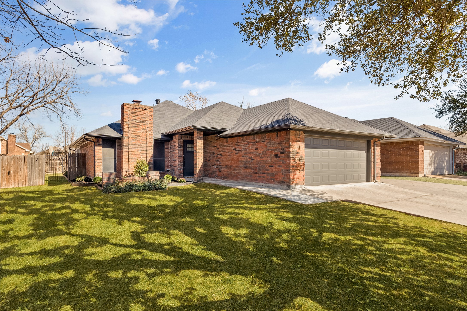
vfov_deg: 59.5
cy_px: 156
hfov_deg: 81.2
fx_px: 272
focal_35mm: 21
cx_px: 234
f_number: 11
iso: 320
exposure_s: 1/200
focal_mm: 21
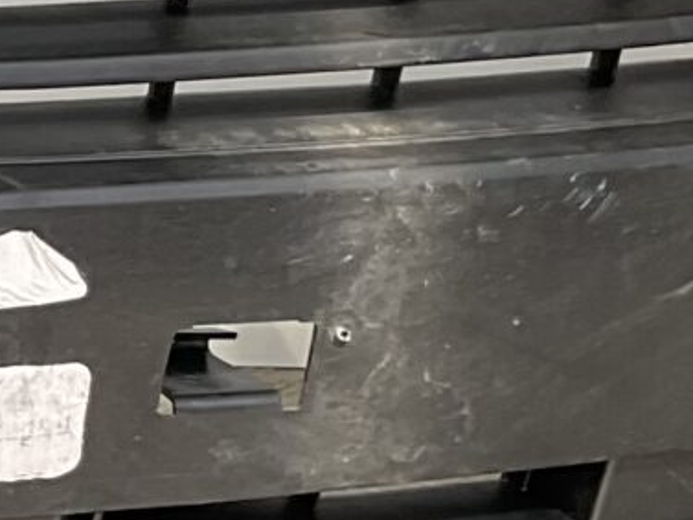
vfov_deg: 7.5
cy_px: -81
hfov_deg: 9.2
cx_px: -866
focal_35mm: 197
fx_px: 3945
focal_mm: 3
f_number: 1.8
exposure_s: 1/186
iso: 16
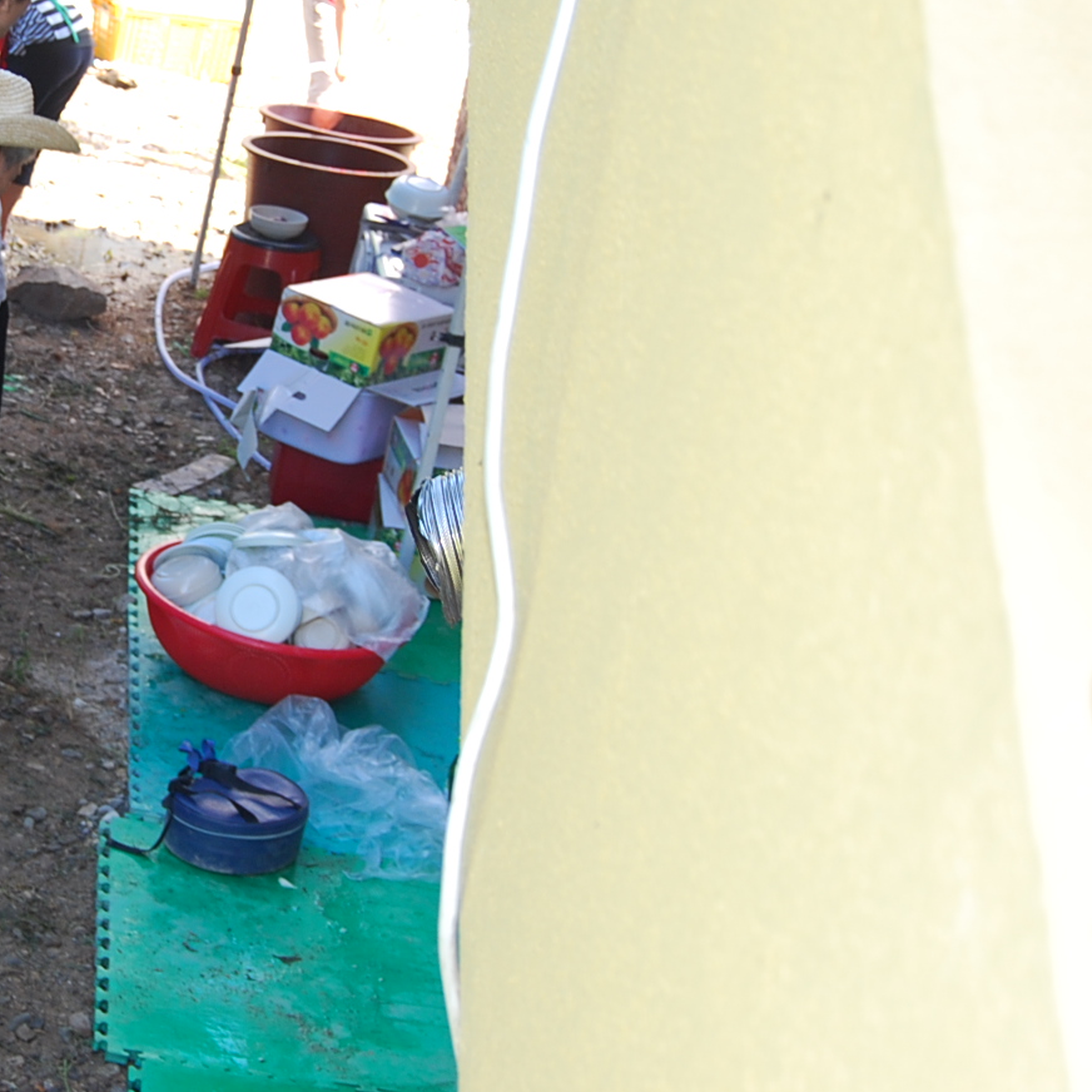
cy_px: 387
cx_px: 0
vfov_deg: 20.4
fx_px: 3034
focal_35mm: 85
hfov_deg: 19.8
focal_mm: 30
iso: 200
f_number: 4.2
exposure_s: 1/60
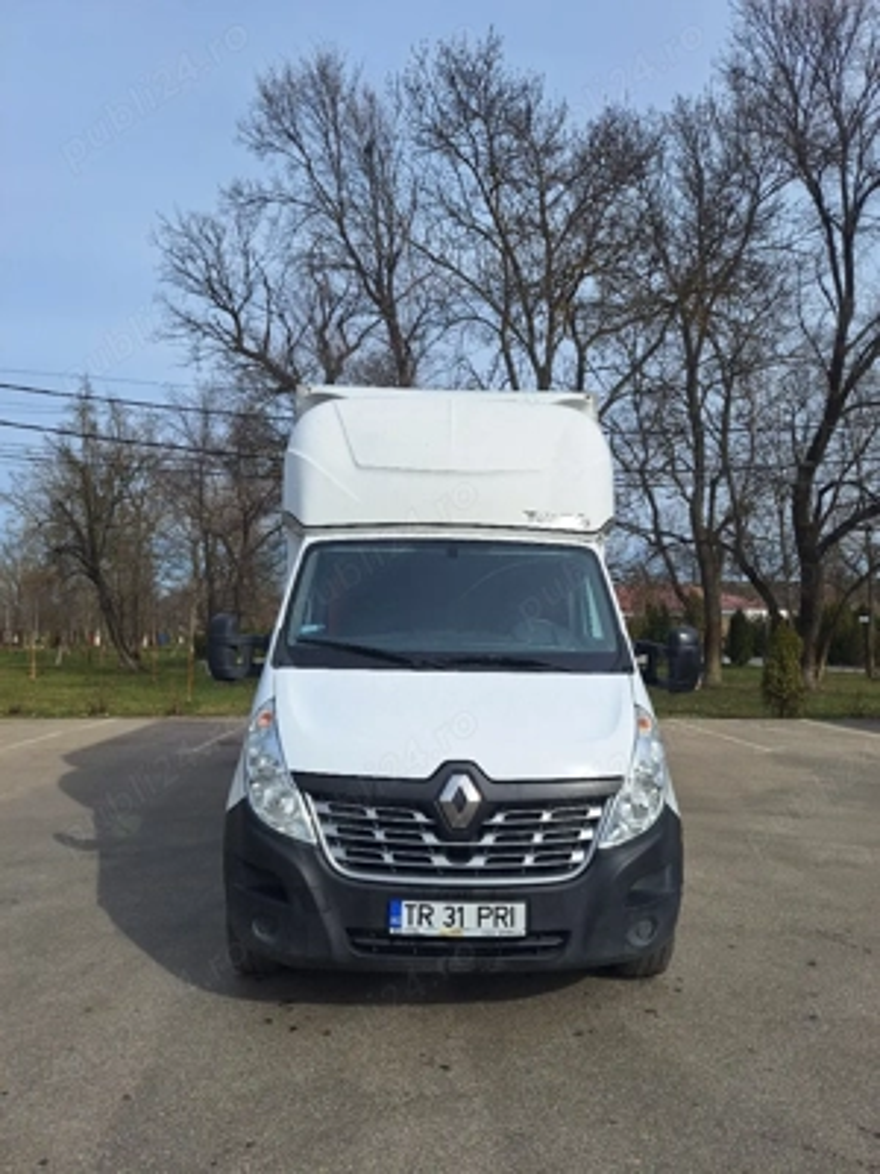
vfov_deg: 73.9
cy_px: 587
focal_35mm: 23
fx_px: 780
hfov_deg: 58.9
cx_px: 440
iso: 40
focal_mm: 5.54
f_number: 1.8
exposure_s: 1/3333
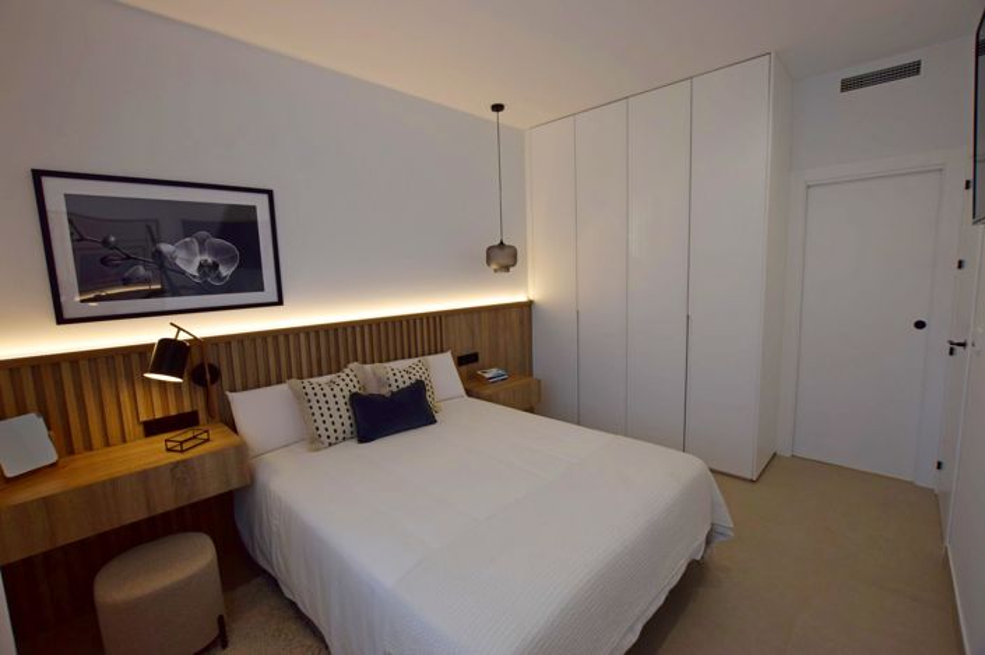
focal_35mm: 15
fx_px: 410
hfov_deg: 100.4
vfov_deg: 77.2
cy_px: 328
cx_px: 492
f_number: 5.6
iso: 400
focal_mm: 10
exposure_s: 1/125
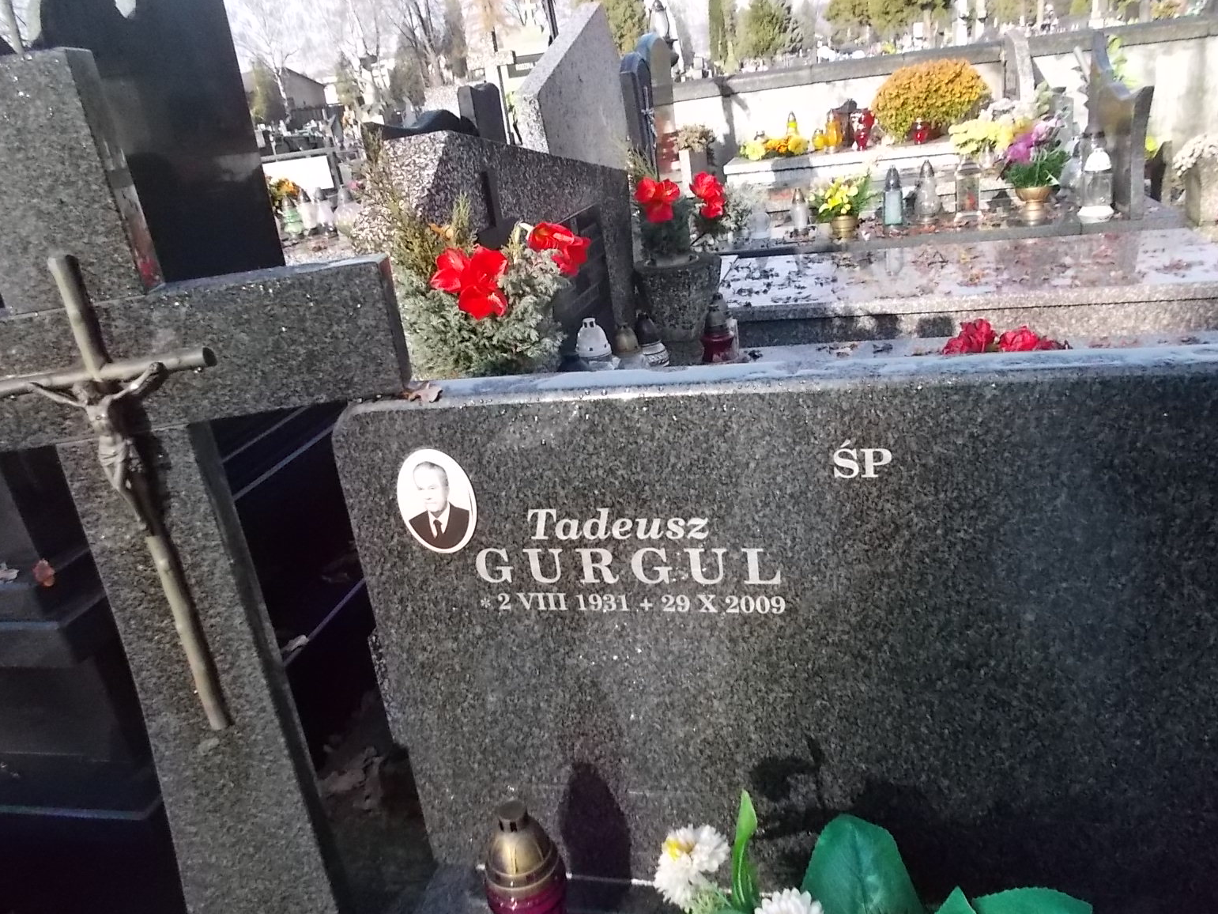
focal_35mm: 27
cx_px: 625
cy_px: 459
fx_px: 950
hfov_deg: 65.3
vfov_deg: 51.4
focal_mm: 4.6
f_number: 8
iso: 400
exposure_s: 1/200
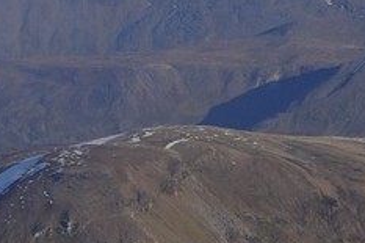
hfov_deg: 4.6
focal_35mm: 426
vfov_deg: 3.2
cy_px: 404
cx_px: 1131
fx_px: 4316
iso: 200
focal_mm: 62
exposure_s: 1/500
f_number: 7.1
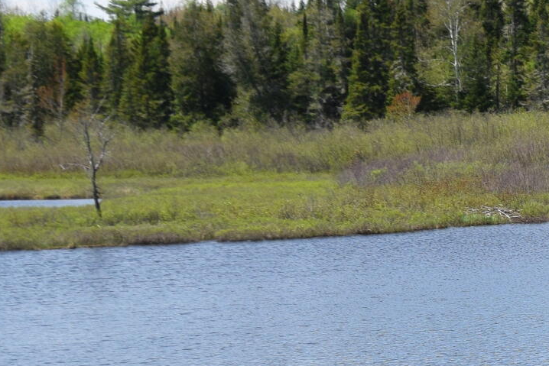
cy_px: 389
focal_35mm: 163
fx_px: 2486
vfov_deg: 8.4
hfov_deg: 12.1
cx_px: 785
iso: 200
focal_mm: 26
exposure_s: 1/400
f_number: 10
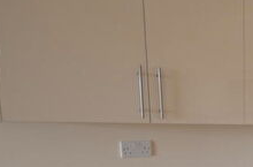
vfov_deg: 24.1
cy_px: 178
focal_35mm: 53
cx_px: 350
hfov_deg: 28.8
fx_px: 368
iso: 800
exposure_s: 1/40
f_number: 4.2
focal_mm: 11
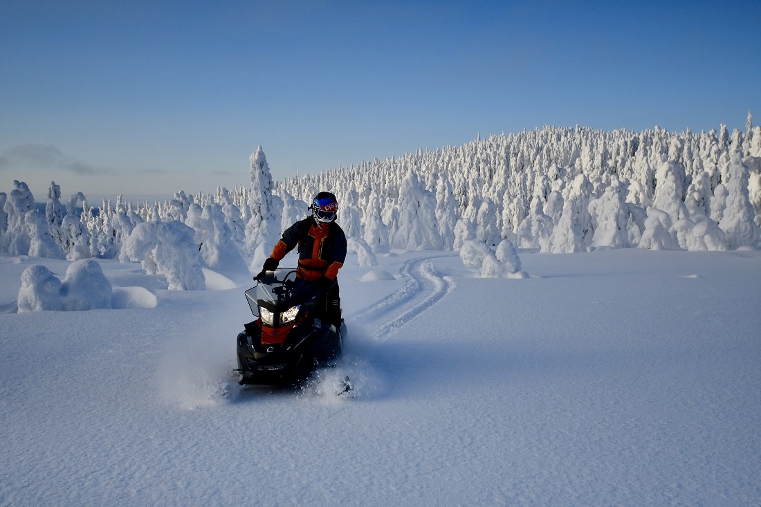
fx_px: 761
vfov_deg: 36.9
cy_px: 254
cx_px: 380
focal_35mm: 36
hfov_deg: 53.1
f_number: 4.5
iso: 800
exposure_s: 1/8000
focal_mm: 24
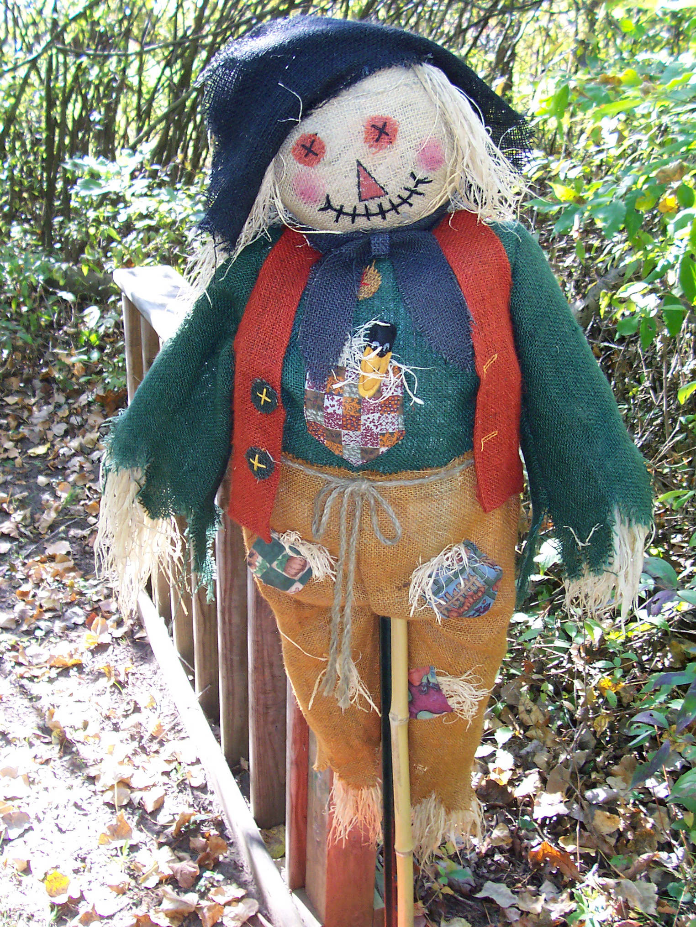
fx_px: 992
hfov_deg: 38.7
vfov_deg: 50.1
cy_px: 464
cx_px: 348
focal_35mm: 37
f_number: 2.8
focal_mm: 5.6
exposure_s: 1/60
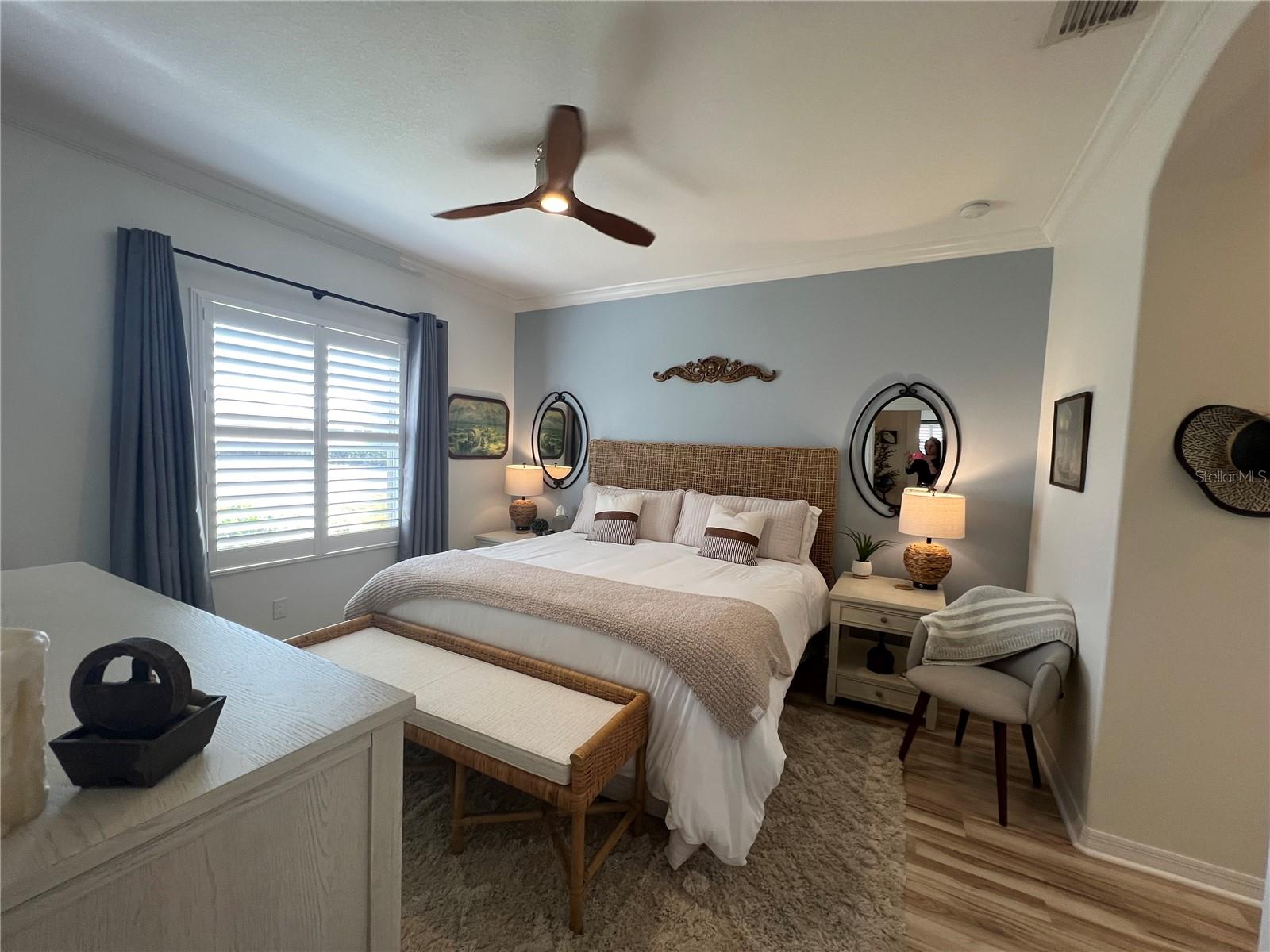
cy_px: 476
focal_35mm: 13
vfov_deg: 89.9
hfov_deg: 106.2
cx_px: 635
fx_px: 477
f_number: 1.8
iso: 160
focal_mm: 1.57
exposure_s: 1/120
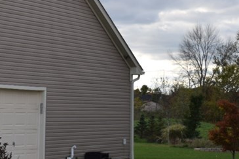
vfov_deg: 11.8
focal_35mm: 116
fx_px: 770
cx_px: -79
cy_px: 78
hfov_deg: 16.6
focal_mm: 26
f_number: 7.1
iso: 100
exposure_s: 1/200
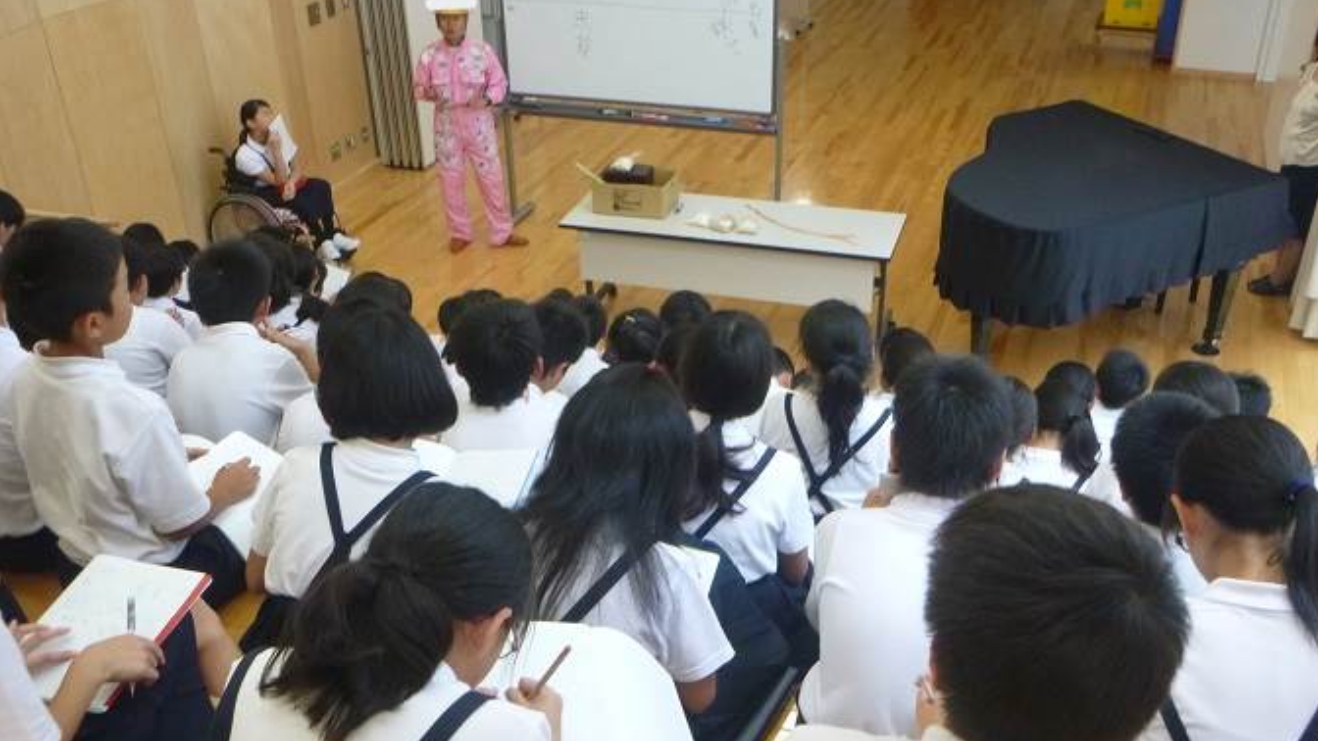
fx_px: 1293
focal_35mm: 37
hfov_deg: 54.0
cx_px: 643
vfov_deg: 31.9
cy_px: 422
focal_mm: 5.9
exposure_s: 1/50
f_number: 4.3
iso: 400
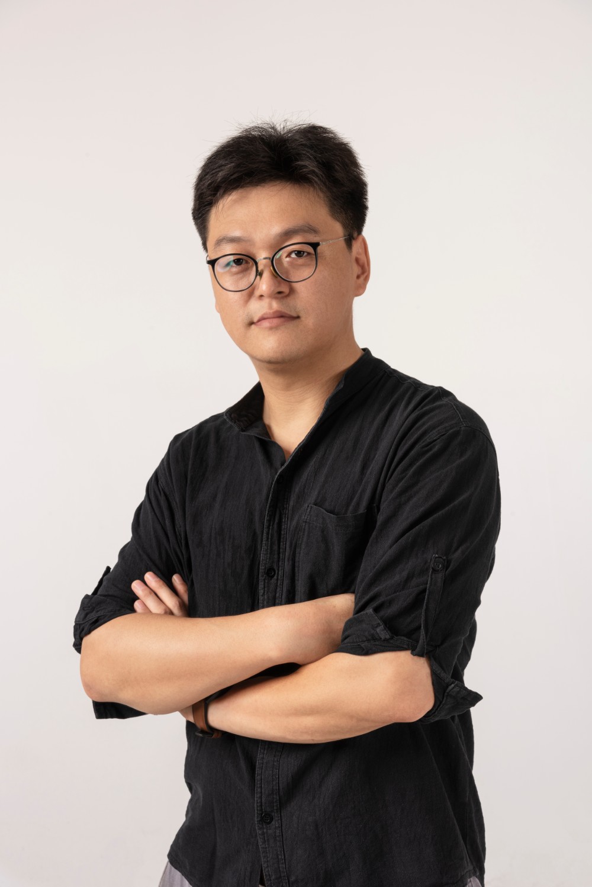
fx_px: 1626
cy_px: 444
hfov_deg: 20.6
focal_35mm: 66
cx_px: 296
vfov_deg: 30.5
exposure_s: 1/200
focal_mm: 66
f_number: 11
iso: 100
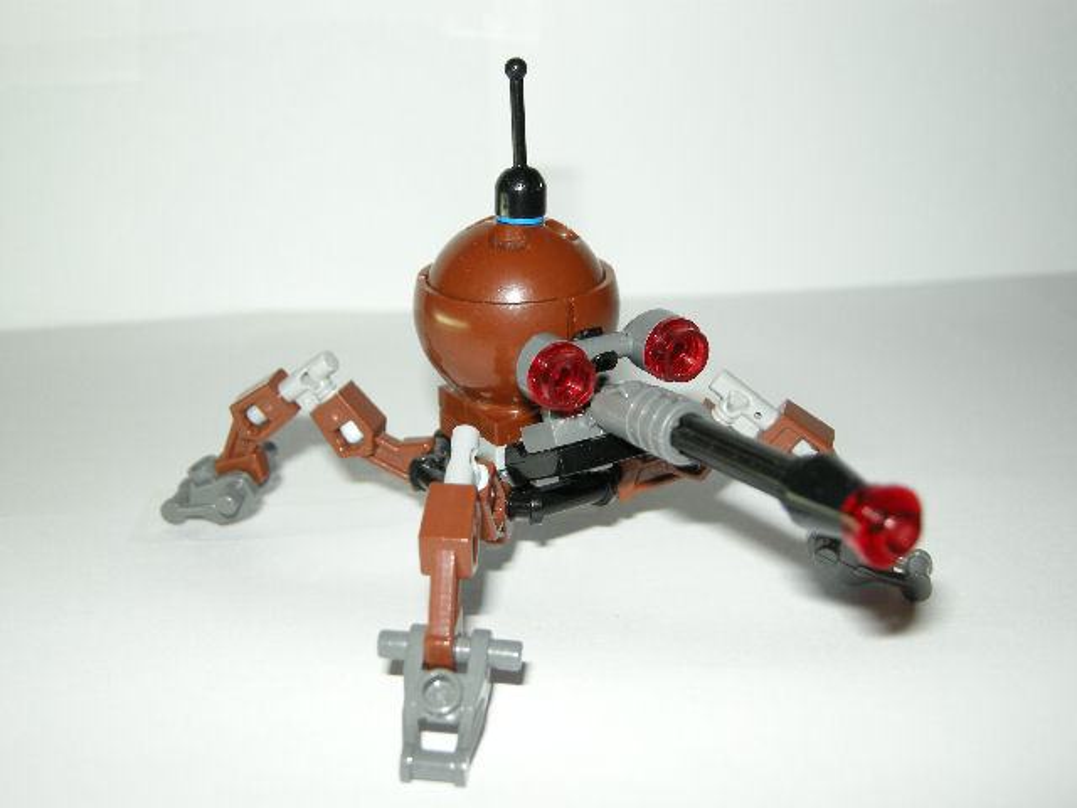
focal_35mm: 47
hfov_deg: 40.4
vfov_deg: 30.9
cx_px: 538
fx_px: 1462
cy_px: 404
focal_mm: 10.1
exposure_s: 1/30
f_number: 3.1
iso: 64
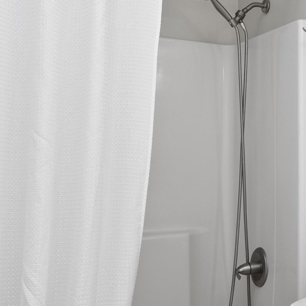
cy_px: 170
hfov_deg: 23.8
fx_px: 610
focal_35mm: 61
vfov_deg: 28.1
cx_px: 428
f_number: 7.1
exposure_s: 1.6
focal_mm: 15
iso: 250
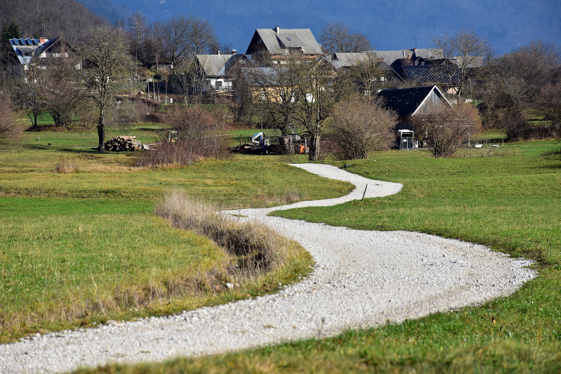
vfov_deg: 6.2
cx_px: 272
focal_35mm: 223
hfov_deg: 9.2
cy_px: 191
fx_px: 3475
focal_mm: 140
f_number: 9
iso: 100
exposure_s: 1/160
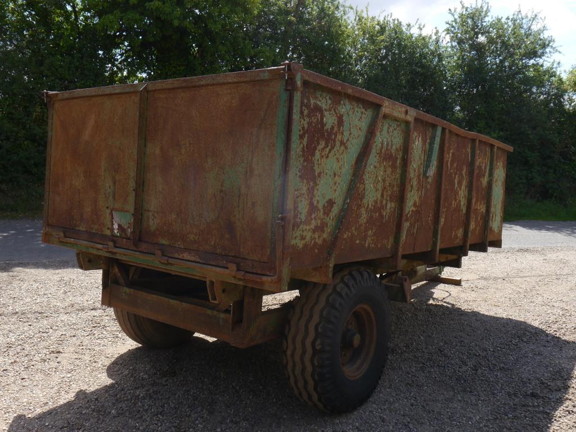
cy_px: 216
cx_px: 288
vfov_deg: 44.2
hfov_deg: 56.8
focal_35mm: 32
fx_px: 532
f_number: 6.3
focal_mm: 16
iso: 160
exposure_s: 1/320
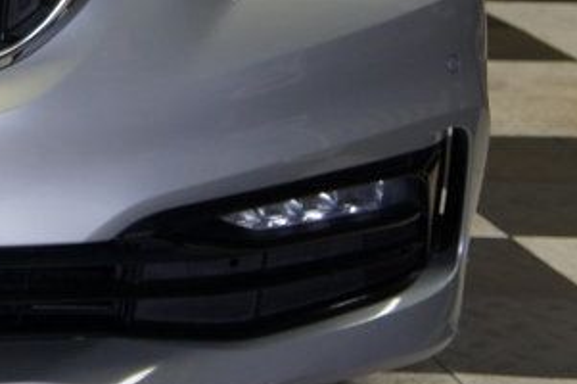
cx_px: -399
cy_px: -116
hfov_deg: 13.2
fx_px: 2289
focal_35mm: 143
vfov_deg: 9.4
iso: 250
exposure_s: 1/50
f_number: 4
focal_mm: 28
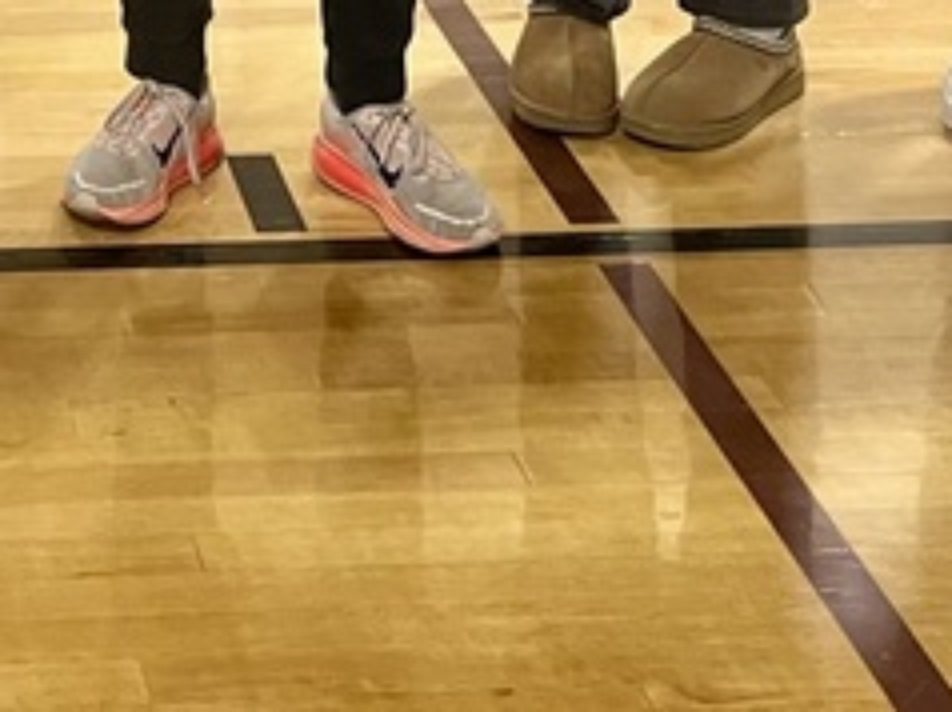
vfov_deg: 11.7
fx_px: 3077
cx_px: -200
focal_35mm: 112
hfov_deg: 16.8
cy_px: -744
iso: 125
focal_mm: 5.7
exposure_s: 1/60
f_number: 1.5
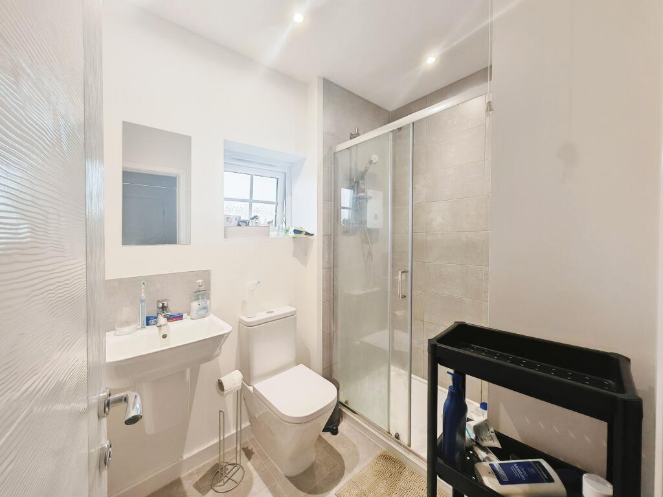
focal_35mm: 13
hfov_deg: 106.2
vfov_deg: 89.9
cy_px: 248
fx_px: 249
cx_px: 332
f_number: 2
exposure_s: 1/50
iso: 250
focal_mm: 1.82
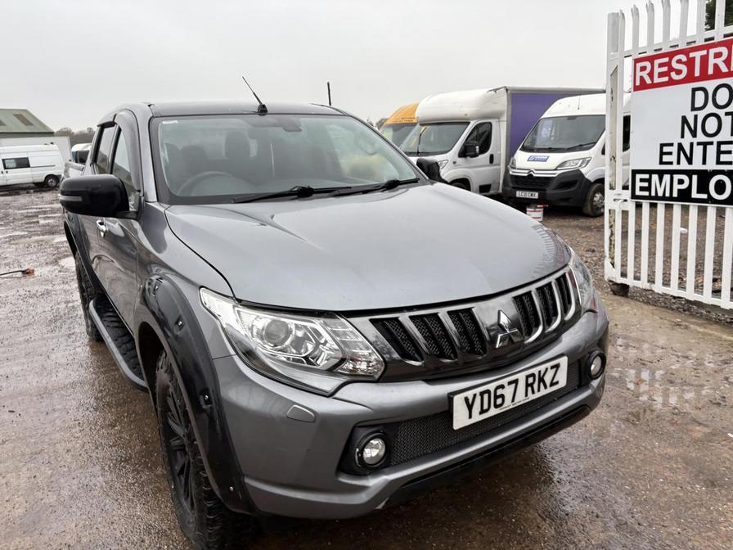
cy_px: 275
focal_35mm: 26
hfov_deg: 67.3
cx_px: 366
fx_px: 551
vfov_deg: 53.1
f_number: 1.6
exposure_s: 1/122
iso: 50
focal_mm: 5.96
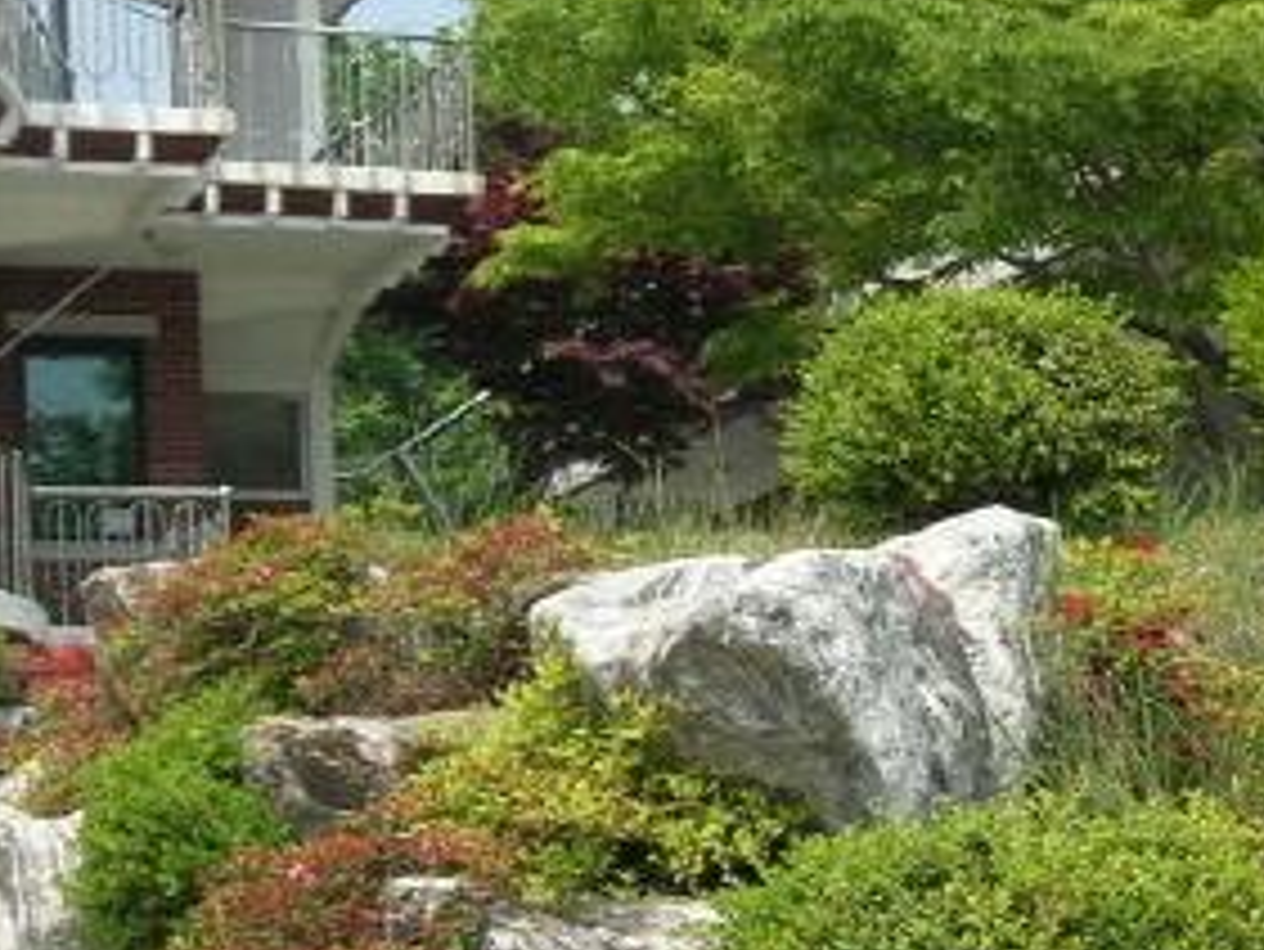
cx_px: 994
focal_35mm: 108
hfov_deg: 18.1
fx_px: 3945
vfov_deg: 13.7
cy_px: 630
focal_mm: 7.8
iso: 64
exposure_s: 1/473
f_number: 4.8
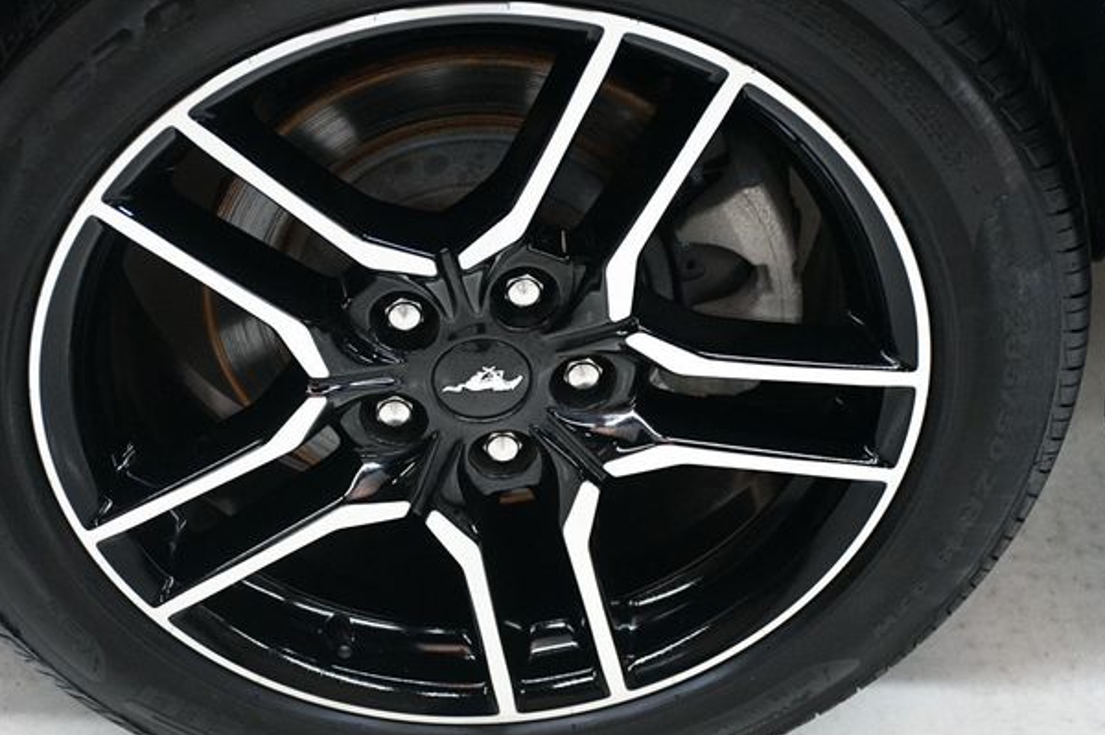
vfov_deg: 17.0
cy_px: 379
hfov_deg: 25.4
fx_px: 2453
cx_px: 527
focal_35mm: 80
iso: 3200
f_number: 4.8
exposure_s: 1/100
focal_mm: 50
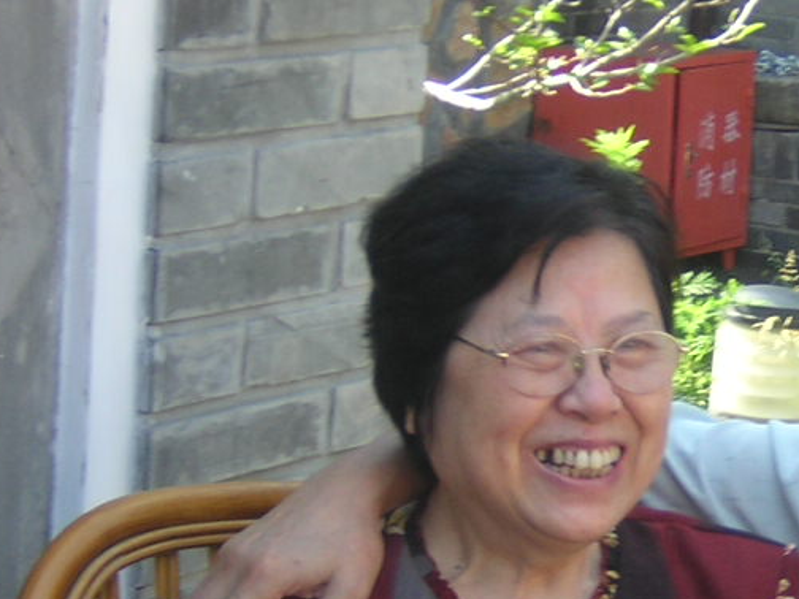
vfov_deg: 8.2
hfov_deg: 10.8
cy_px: 304
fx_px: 4178
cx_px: 763
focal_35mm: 181
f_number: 4.2
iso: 100
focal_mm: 11.6
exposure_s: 1/47.2
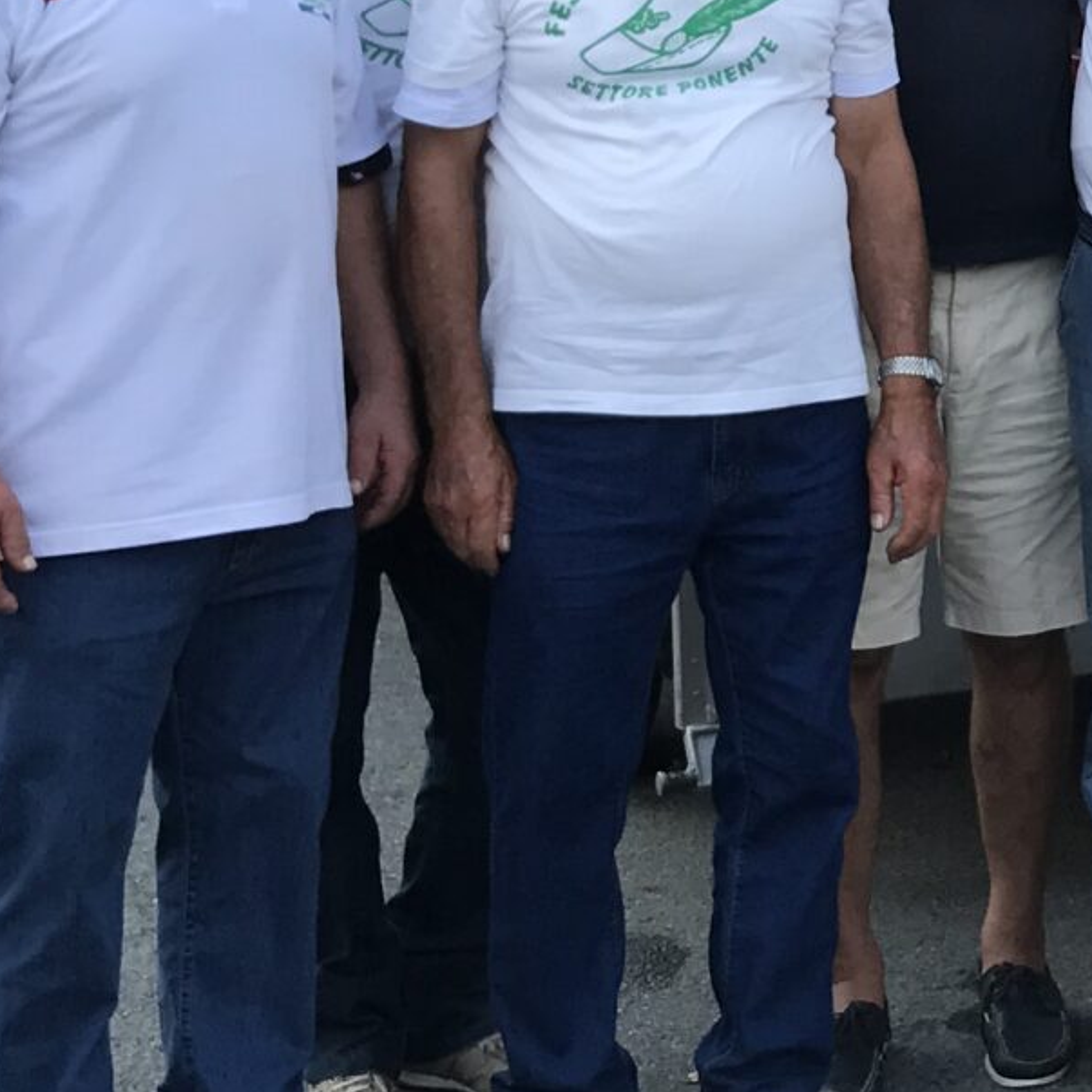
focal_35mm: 105
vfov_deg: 16.3
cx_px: 1293
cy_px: 69
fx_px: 3747
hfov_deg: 16.0
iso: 20
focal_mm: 3.99
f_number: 1.8
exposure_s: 1/812
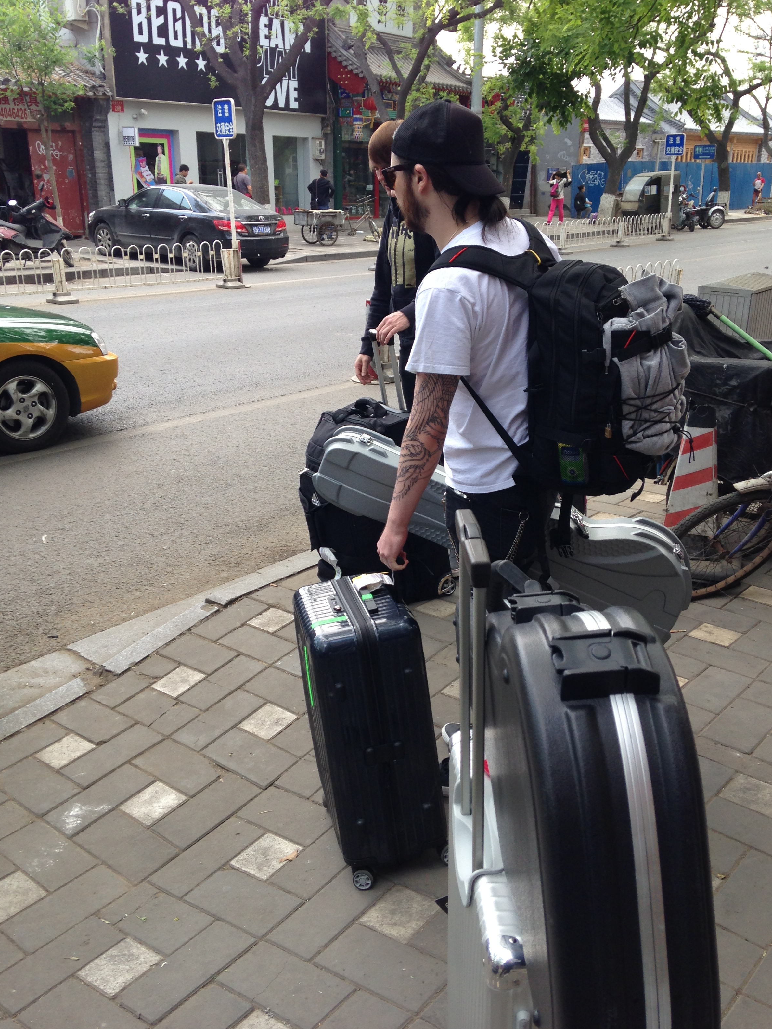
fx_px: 1011
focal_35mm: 34
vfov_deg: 54.0
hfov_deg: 41.8
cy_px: 508
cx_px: 385
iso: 50
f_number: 2.4
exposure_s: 1/216
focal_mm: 4.12
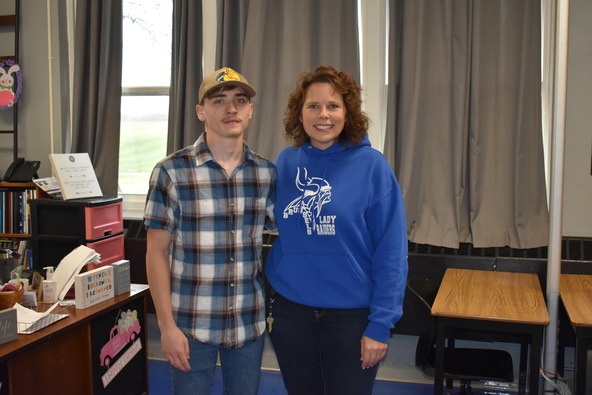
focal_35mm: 44
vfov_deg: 30.9
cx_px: 296
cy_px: 198
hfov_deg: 45.0
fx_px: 715
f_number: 4.2
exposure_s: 1/125
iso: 800
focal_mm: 29
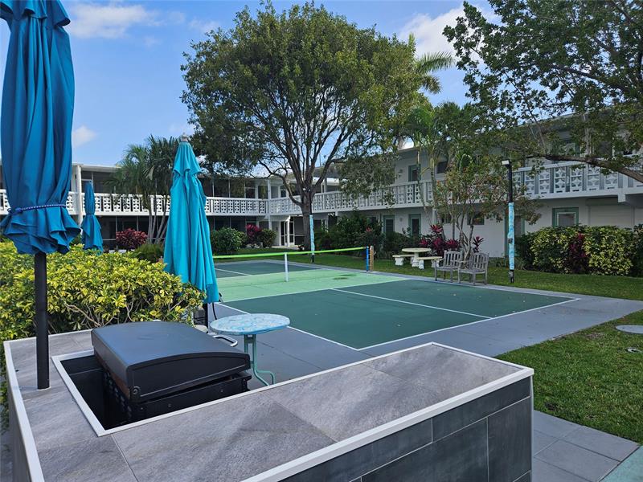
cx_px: 322
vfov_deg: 58.9
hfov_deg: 73.9
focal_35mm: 23
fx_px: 427
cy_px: 241
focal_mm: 5.4
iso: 25
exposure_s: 1/890
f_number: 1.8
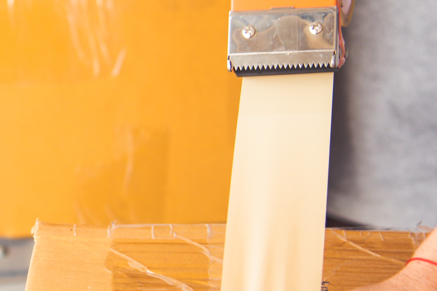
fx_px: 2210
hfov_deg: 11.0
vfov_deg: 7.6
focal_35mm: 182
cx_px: -113
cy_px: 145
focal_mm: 48
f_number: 4
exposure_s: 1/125
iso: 100
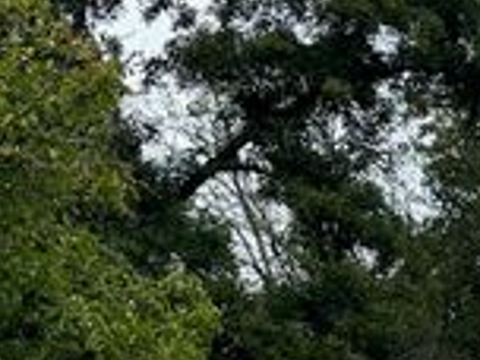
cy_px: 538
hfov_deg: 22.9
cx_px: 556
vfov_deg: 16.9
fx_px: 1095
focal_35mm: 79
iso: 80
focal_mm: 6.86
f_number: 1.78
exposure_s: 1/634
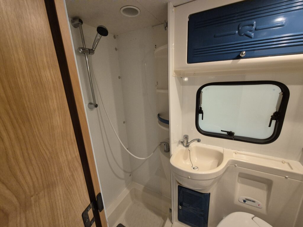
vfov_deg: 89.9
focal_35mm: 13
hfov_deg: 106.2
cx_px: 152
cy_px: 114
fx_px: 114
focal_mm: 2.2
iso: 800
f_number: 2.2
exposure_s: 1/50
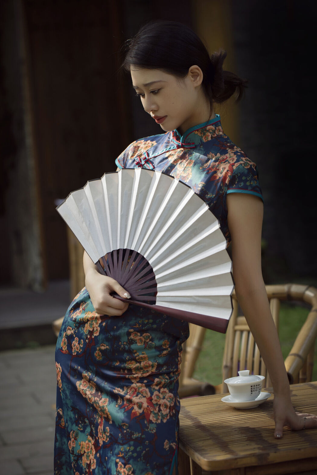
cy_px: 238
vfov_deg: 20.6
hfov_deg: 13.8
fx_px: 1308
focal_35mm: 99
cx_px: 158
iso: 160
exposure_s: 1/200
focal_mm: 100
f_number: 4
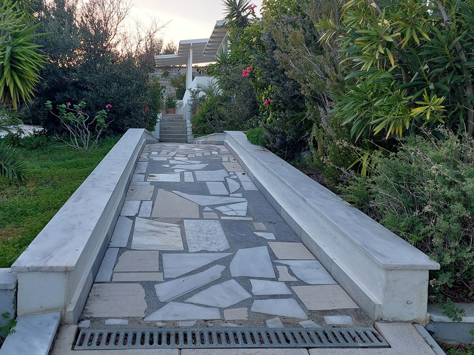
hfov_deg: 50.0
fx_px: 507
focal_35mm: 37
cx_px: 210
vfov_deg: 38.6
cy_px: 152
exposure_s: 1/188
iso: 40
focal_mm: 5.23
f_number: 1.8
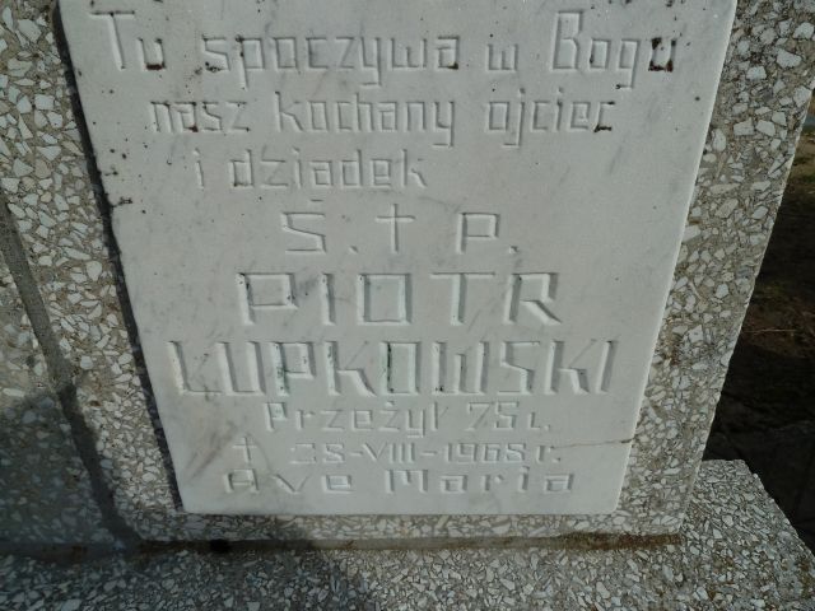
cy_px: 306
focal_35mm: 25
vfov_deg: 54.9
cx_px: 408
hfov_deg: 69.4
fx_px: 589
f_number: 5.6
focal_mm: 4.1
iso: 80
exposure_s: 1/640
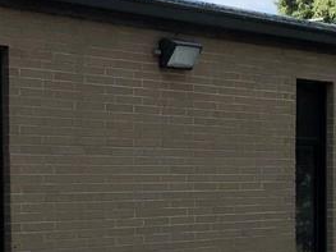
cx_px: 174
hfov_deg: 18.1
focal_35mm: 109
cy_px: 217
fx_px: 1058
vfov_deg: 13.5
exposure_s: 1/2088
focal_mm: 3.99
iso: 20
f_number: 1.8
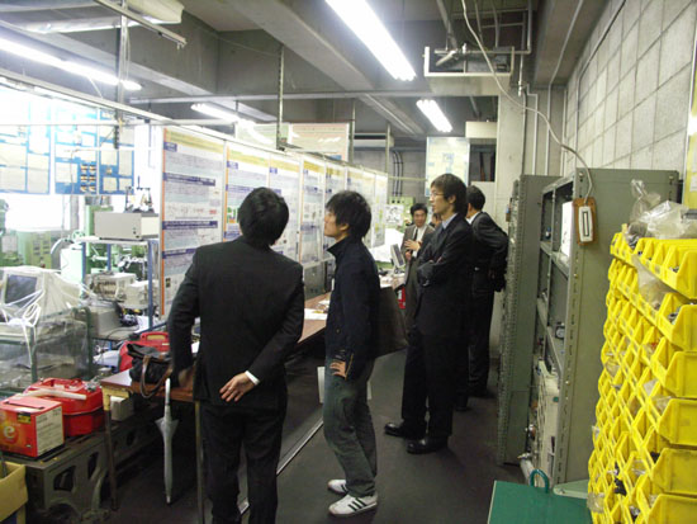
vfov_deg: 49.8
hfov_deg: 63.4
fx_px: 564
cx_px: 348
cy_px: 262
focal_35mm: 28
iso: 400
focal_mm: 7.2
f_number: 2.8
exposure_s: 1/20
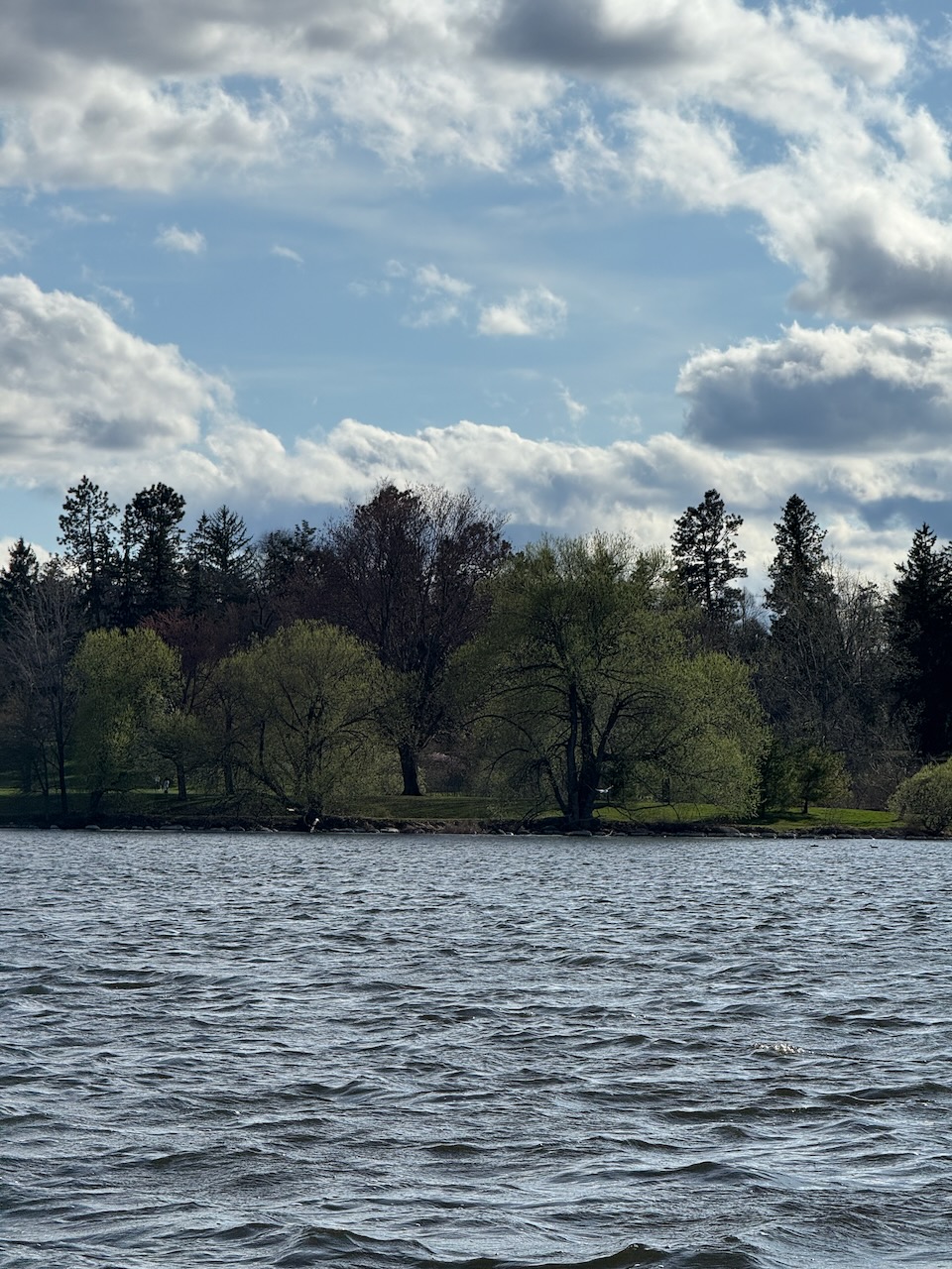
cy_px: 634
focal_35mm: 120
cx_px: 476
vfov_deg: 16.4
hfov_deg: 12.3
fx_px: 4400
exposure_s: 1/3344
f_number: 2.8
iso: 50
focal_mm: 15.66
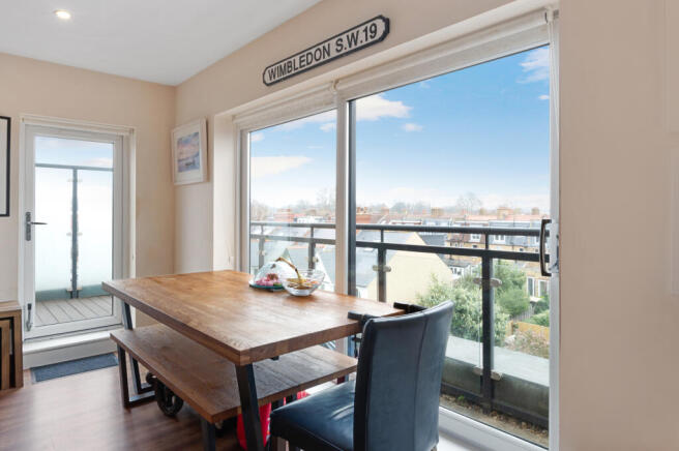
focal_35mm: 14
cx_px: 340
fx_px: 264
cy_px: 226
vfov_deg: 81.1
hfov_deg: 104.3
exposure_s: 1/1.67
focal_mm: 14
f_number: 16
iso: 200
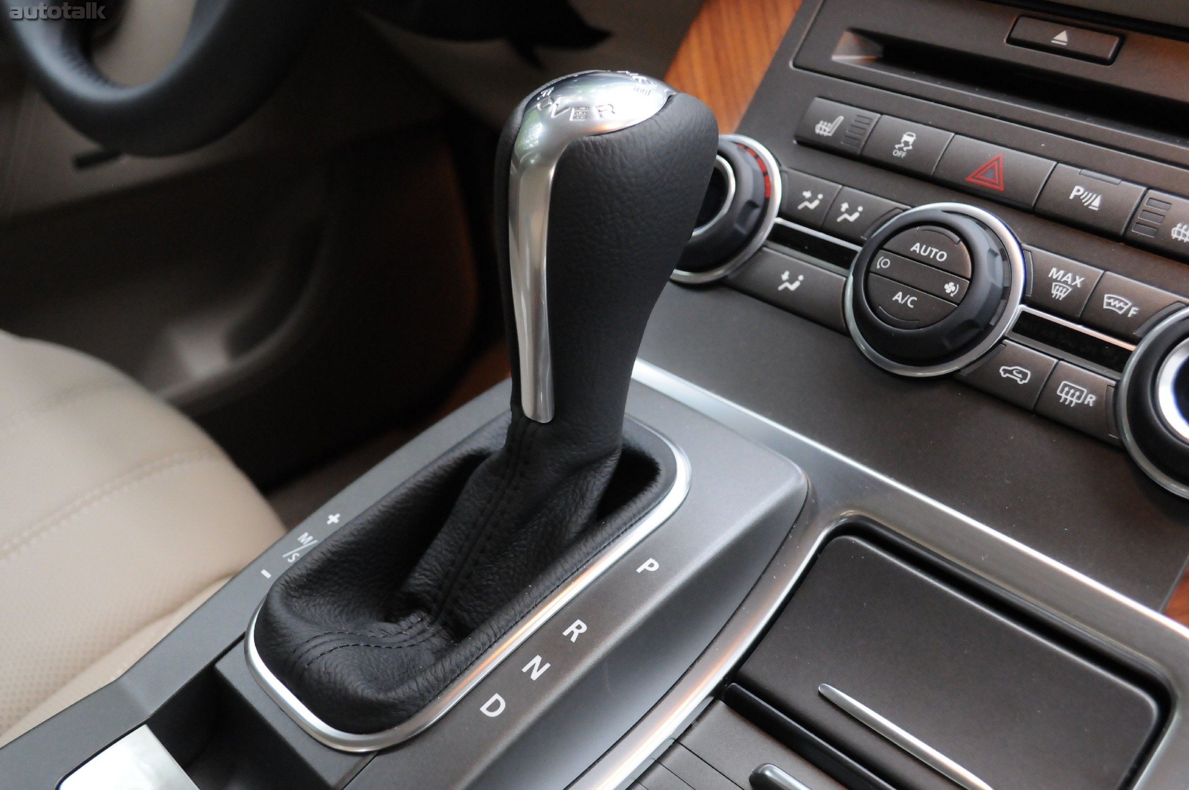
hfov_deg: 53.2
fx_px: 1188
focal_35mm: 36
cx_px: 594
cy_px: 395
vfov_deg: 36.8
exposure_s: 1/25
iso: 2000
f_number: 5
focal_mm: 24
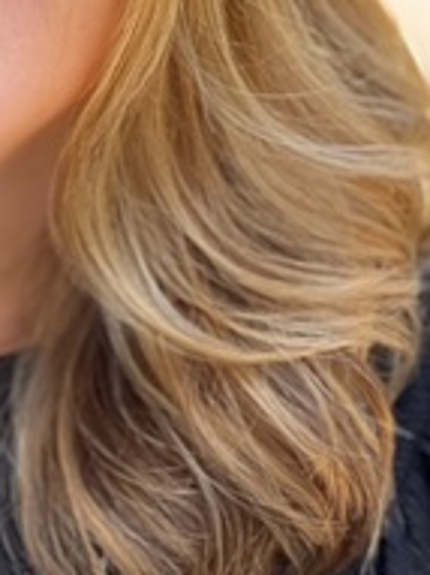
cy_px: -6
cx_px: -27
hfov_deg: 5.7
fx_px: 4278
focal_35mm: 258
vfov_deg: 7.6
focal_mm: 9
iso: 80
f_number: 2.8
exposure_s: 1/121
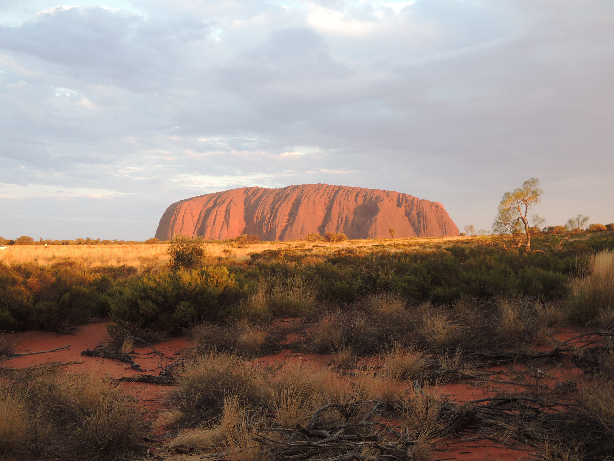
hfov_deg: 46.8
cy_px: 230
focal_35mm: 40
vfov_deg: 36.0
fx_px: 709
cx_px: 307
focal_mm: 7.2
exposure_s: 1/50
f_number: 3.3
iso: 160
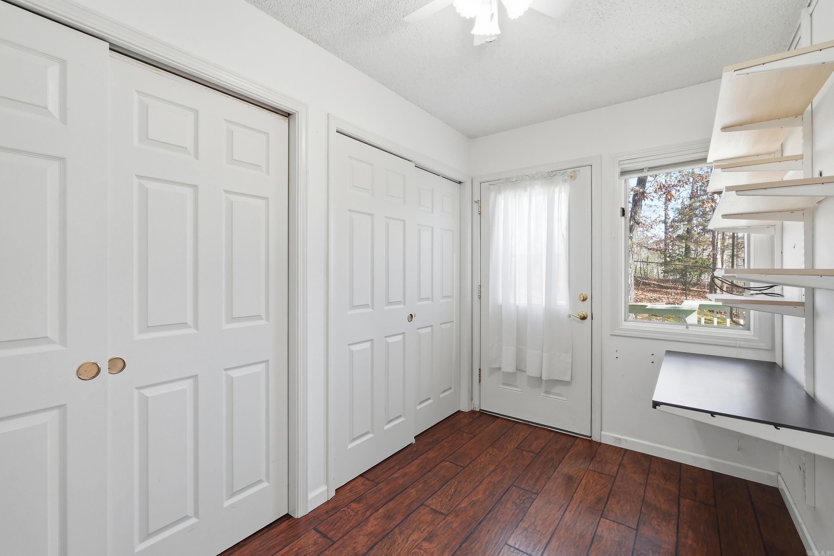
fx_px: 347
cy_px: 278
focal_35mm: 15
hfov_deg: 100.4
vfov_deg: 77.3
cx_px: 417
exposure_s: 1/40
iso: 250
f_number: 9
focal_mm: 10
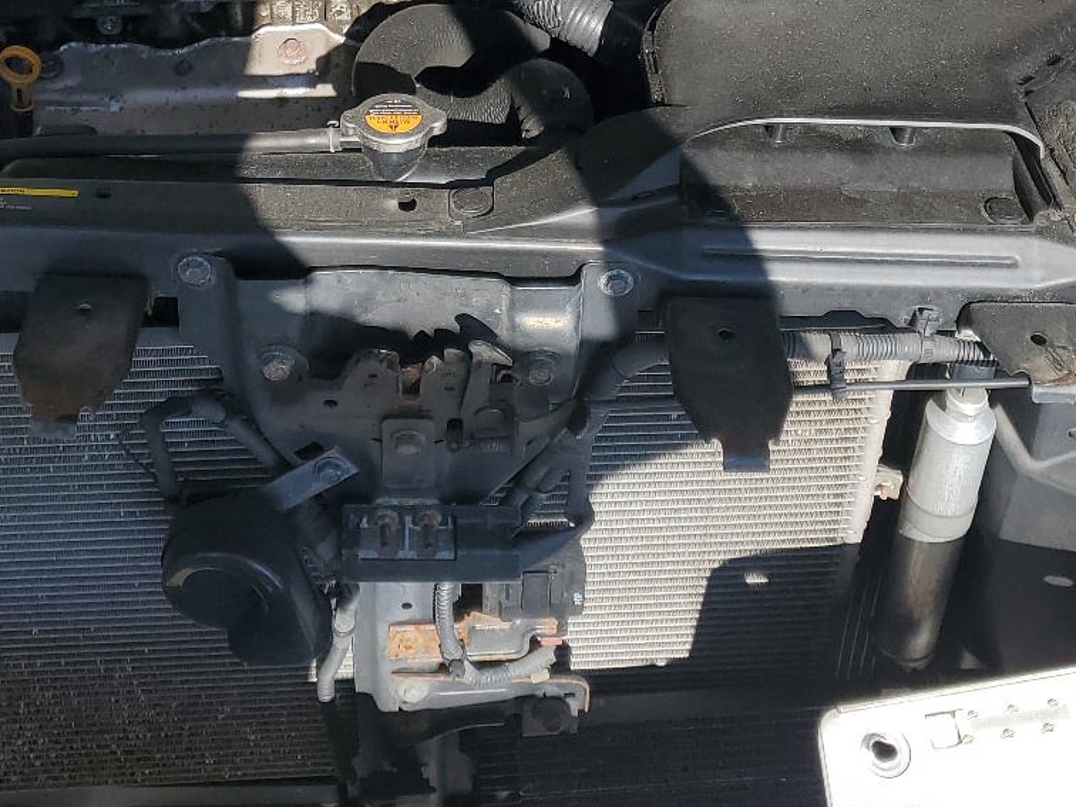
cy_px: 26
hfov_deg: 34.7
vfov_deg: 25.4
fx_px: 1710
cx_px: 376
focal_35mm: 55
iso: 50
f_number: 1.5
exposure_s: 1/1667
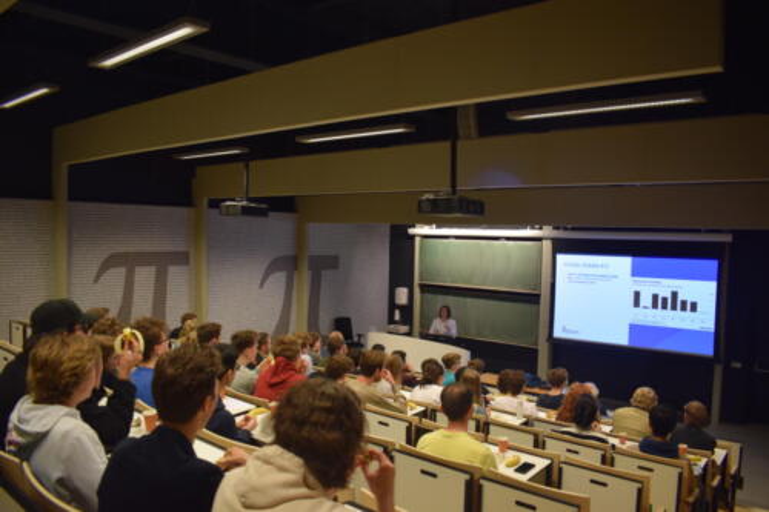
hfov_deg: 67.4
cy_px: 256
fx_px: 577
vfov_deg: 47.9
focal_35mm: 27
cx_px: 384
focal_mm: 18
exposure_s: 1/60
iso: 640
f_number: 4
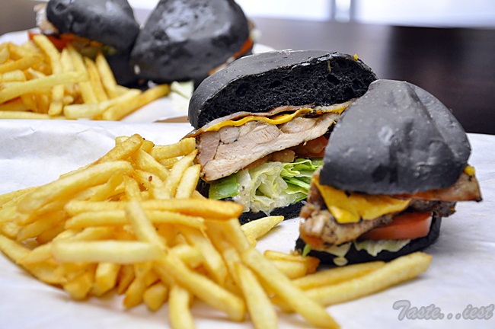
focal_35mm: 78
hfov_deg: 26.0
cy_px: 164
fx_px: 1071
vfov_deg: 17.5
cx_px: 248
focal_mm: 52
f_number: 5
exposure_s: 1/160
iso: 800
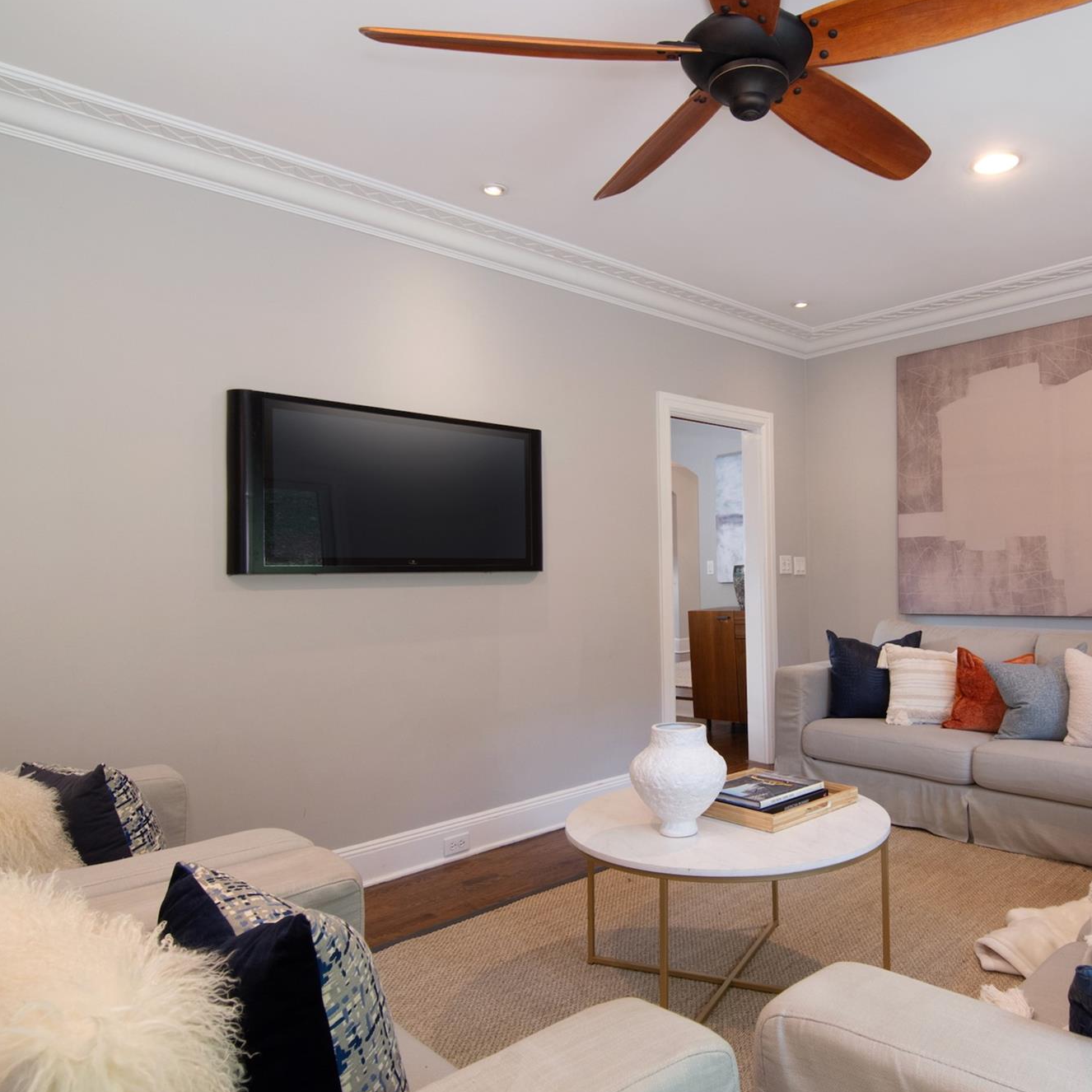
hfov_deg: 68.9
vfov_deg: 70.5
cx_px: 710
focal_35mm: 22
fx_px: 773
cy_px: 546
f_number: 8
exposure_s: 1/30
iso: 640
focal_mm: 11
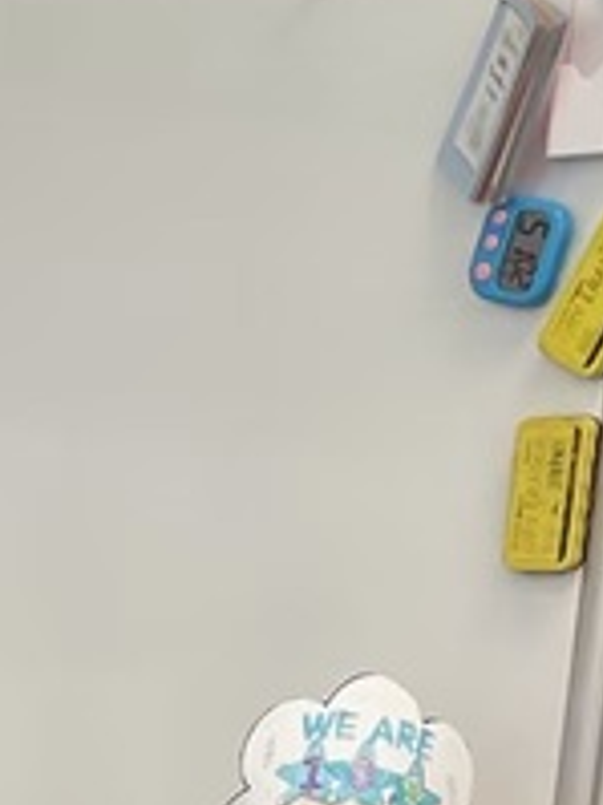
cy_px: 1493
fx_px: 3116
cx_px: -652
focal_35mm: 134
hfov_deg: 10.1
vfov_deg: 13.2
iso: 125
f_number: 1.6
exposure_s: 1/120
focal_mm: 4.2
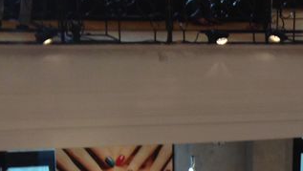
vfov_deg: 7.9
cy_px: 370
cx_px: 379
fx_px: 1166
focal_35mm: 145
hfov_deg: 14.3
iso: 50
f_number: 2.4
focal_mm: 4.12
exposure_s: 1/30
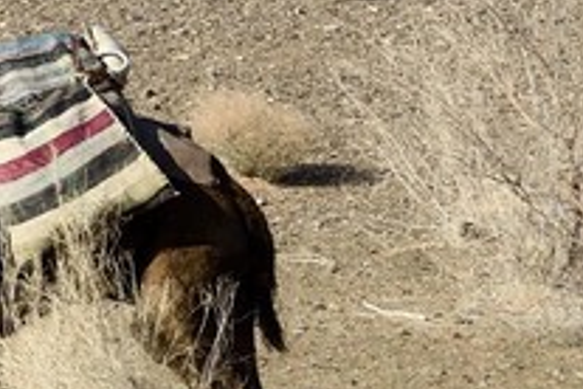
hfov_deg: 2.0
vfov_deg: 1.3
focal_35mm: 1042
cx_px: -1400
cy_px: -598
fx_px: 16873
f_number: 11
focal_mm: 135
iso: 200
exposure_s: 1/400
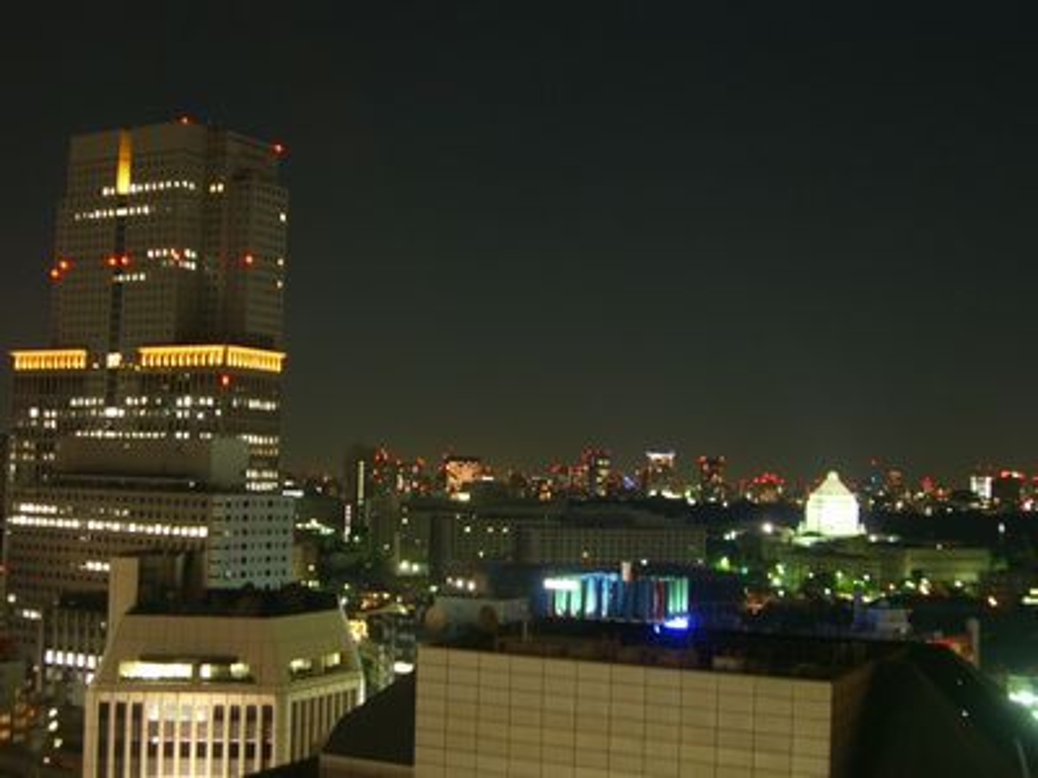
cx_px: 519
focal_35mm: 47
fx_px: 1409
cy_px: 389
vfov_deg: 30.9
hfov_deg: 40.4
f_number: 3
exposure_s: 4
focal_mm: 7.6
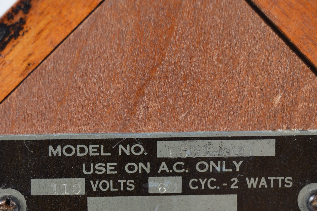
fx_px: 1328
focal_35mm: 151
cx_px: 153
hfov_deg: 13.6
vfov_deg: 9.0
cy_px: 185
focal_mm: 55
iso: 100
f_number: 5.6
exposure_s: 1/80
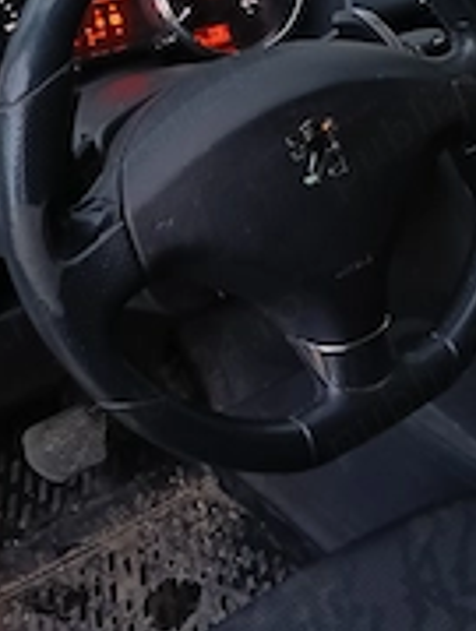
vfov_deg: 31.6
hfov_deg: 24.4
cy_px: 162
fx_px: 1096
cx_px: 314
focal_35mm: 60
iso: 400
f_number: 1.8
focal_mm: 3.98
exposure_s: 1/33.3
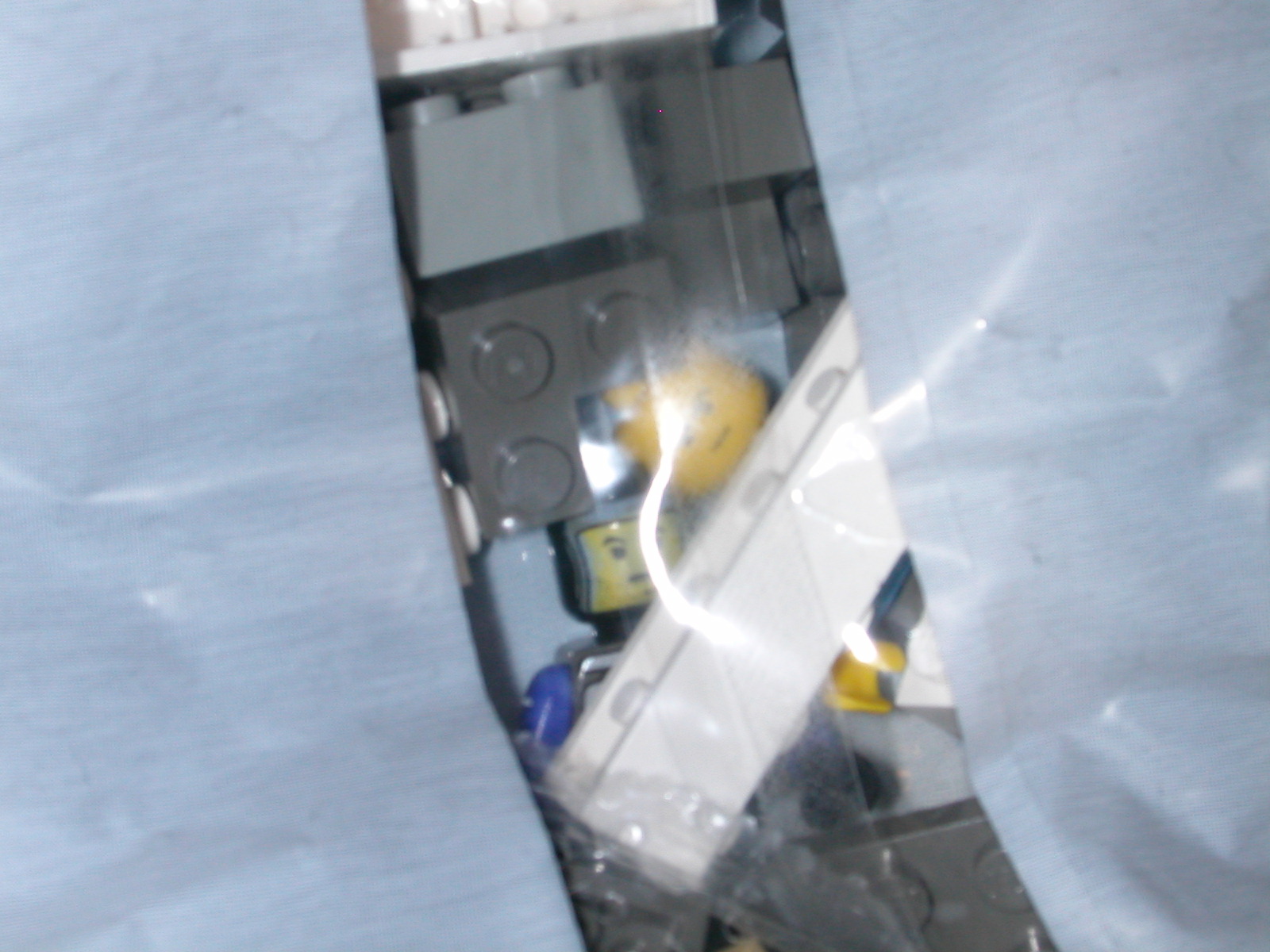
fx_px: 2348
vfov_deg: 22.9
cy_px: 476
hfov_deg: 30.3
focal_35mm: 64
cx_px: 635
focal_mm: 9.7
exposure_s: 1/59.9
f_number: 5.9
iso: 100
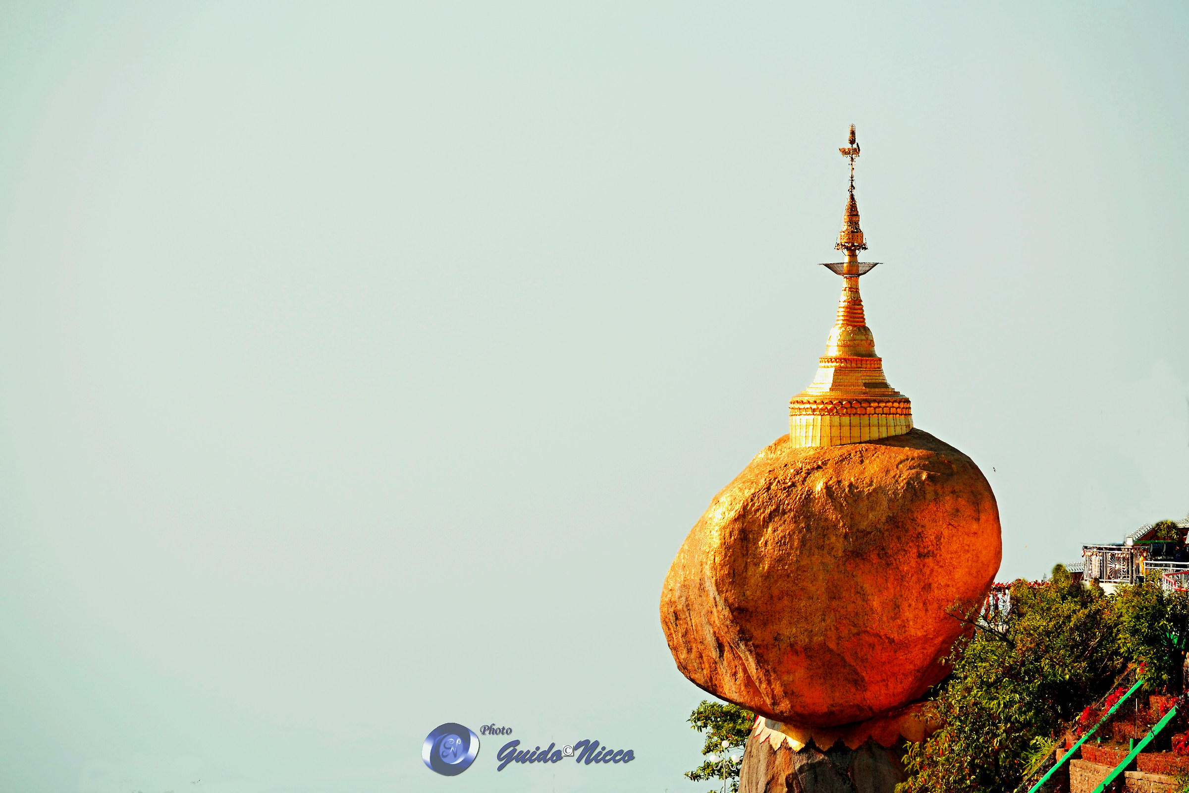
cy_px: 396
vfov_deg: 5.9
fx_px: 7678
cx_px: 594
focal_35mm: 232
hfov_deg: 8.9
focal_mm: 155
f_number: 6.3
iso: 100
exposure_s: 1/640
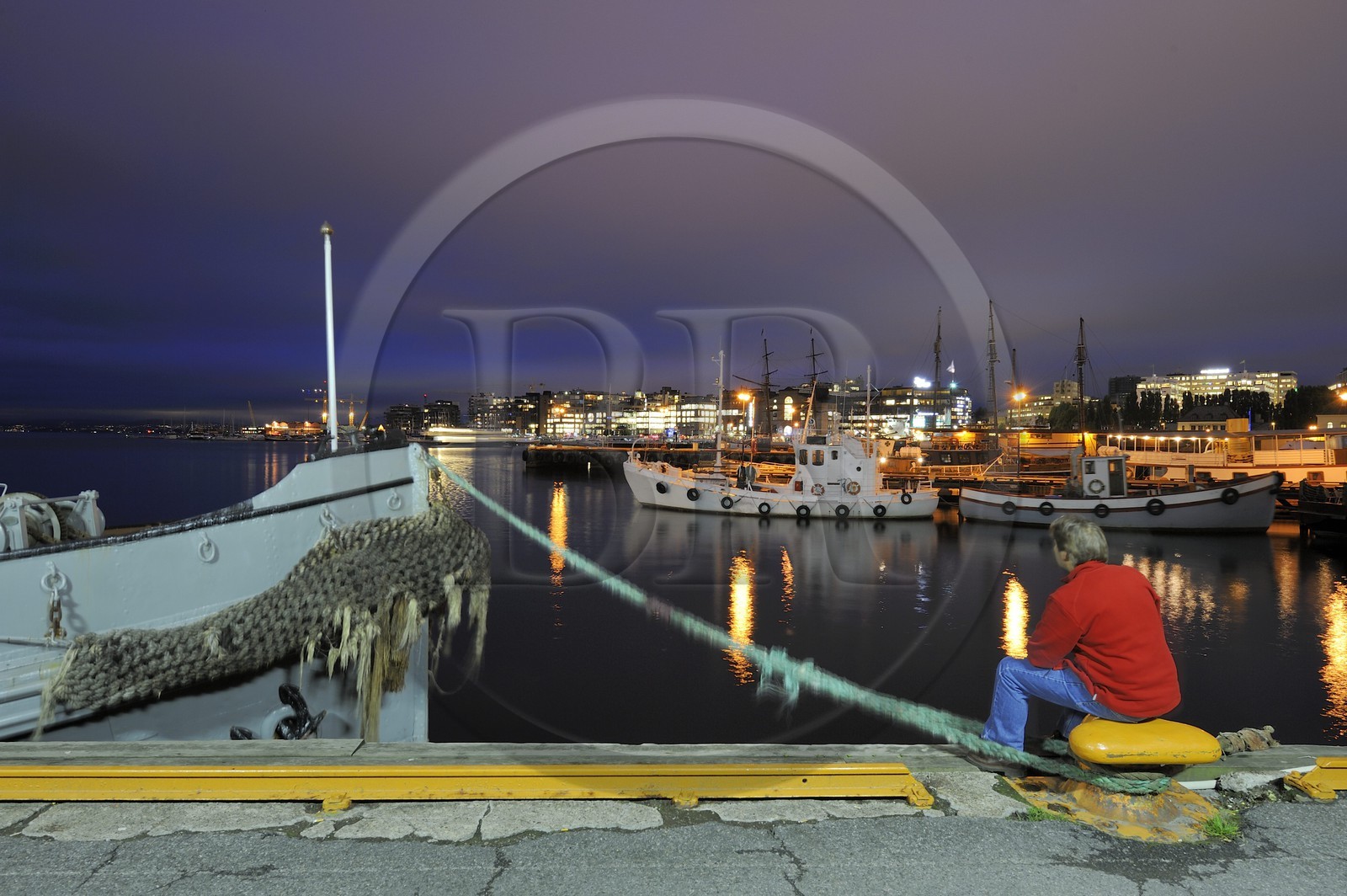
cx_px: 674
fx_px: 785
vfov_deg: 59.4
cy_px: 448
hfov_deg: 81.3
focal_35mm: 21
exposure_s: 10
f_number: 10
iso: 200
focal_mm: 21
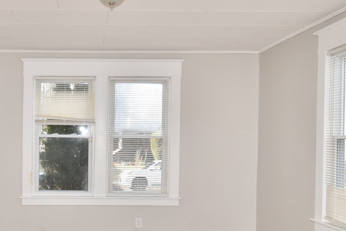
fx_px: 346
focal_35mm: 36
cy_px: 149
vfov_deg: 36.6
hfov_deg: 50.2
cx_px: 73
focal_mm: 10
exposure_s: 1/125
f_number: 5.6
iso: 560
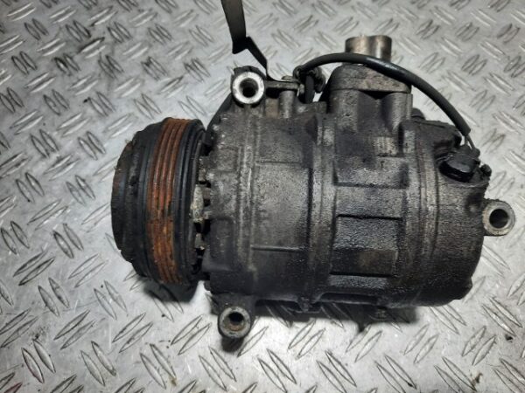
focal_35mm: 25
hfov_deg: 69.4
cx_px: 262
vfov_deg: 54.9
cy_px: 196
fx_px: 379
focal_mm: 4.6
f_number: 2
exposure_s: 1/50
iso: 50
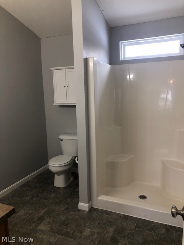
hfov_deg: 49.7
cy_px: 122
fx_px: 198
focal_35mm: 28
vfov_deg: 63.4
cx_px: 92
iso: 32
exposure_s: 1/24
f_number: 1.8
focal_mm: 3.99
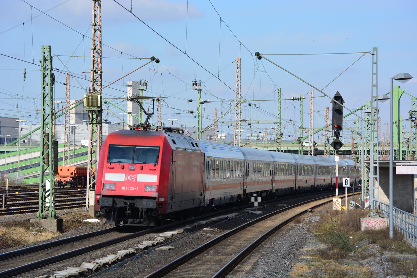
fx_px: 1824
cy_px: 139
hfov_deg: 13.0
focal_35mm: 158
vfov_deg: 8.7
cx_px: 208
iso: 200
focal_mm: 105
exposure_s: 1/640
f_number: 8
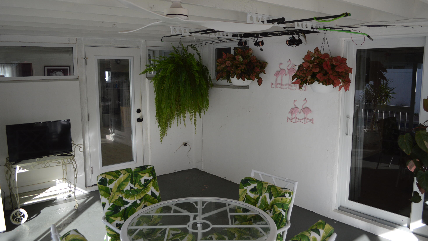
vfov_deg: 40.2
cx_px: 219
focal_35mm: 29
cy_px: 125
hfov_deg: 66.1
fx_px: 329
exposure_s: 1/500
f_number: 3.5
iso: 400
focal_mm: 18
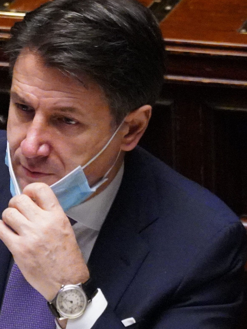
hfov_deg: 1.6
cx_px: 25
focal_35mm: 944
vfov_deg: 2.1
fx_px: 8985
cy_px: 160
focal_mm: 400
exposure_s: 1/200
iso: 12800
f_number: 5.6
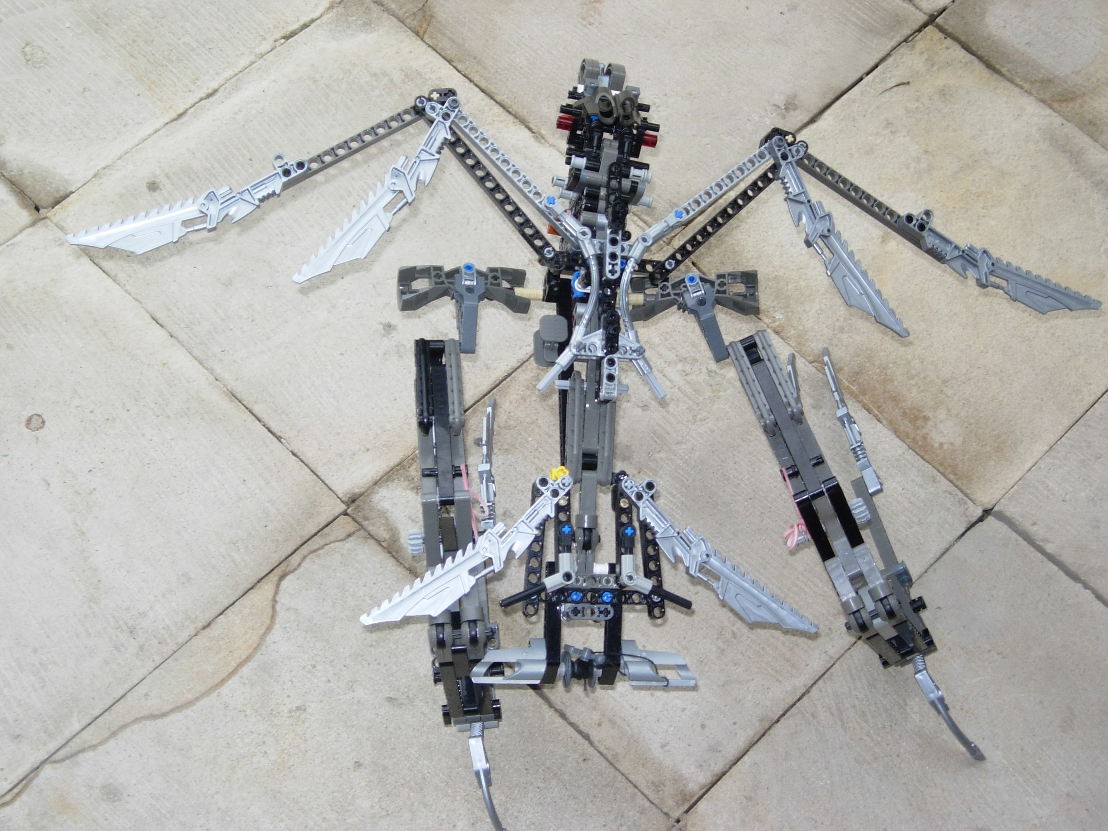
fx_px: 1953
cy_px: 416
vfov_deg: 24.0
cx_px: 554
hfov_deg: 31.7
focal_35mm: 61
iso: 79
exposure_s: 1/121
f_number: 3.5
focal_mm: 12.7
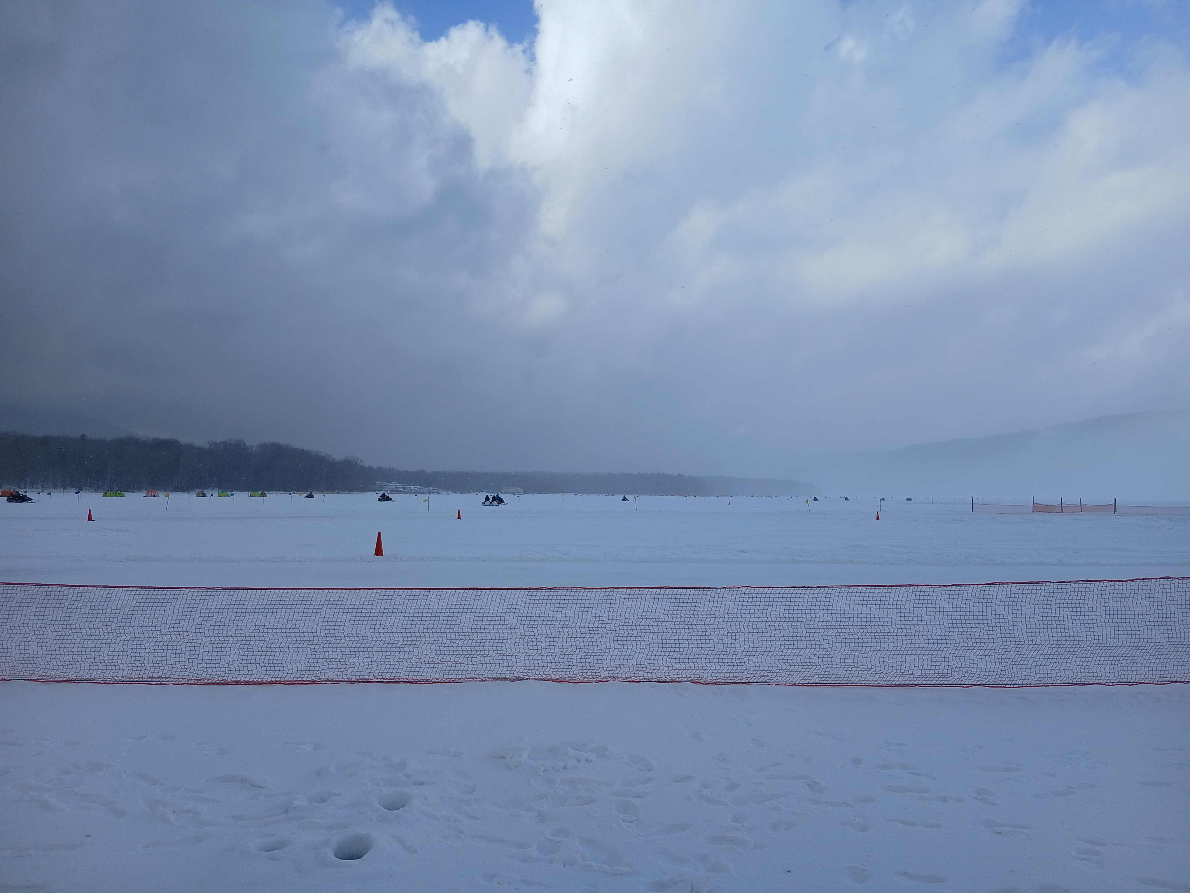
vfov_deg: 53.1
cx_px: 595
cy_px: 446
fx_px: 894
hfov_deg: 67.3
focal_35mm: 26
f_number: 1.8
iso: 20
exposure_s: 1/741
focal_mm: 3.86
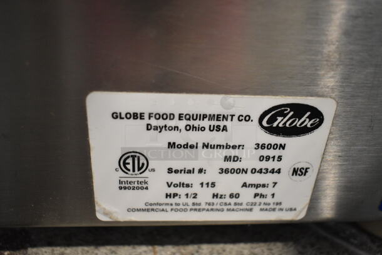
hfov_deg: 53.1
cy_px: 128
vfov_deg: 37.0
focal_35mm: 36
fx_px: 382
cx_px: 191
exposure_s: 1/40
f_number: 4
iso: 1600
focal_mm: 24
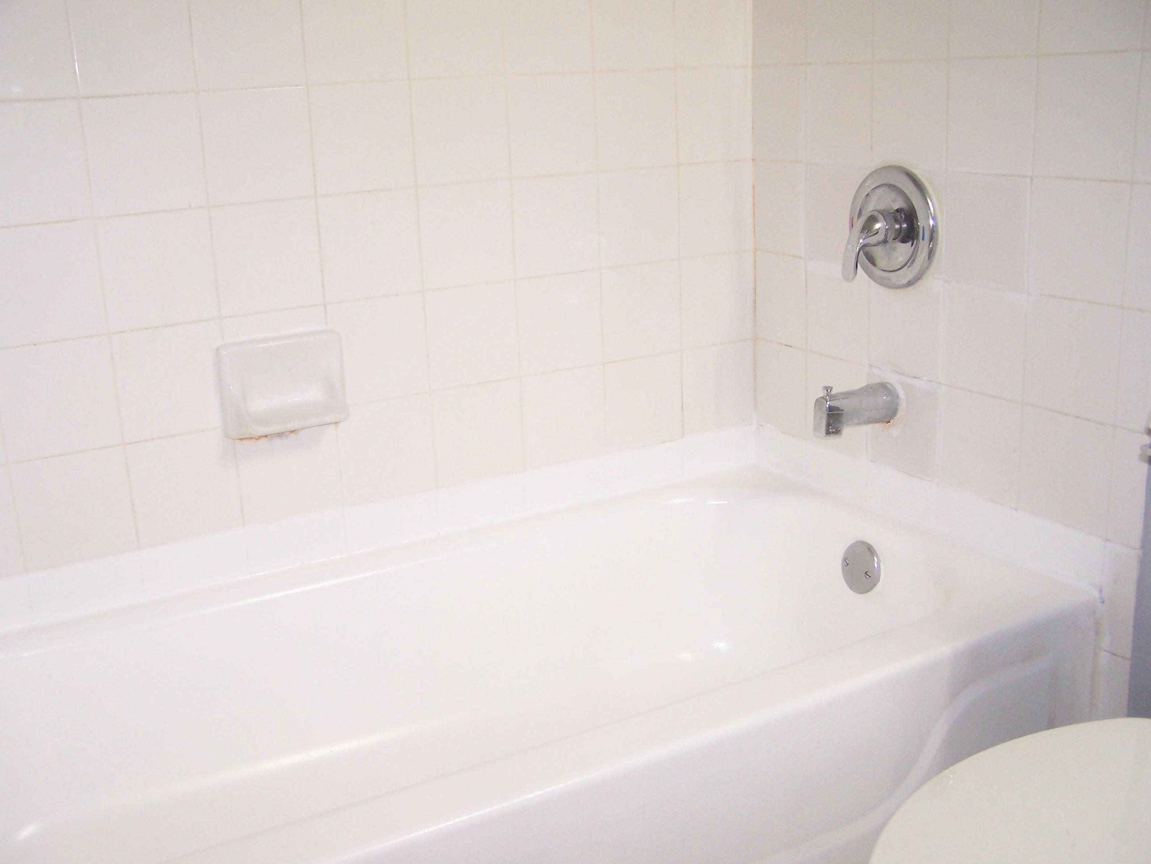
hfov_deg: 49.0
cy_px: 432
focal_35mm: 38
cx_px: 576
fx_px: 1264
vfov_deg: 37.7
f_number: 2.8
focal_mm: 6.3
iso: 140
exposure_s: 1/60
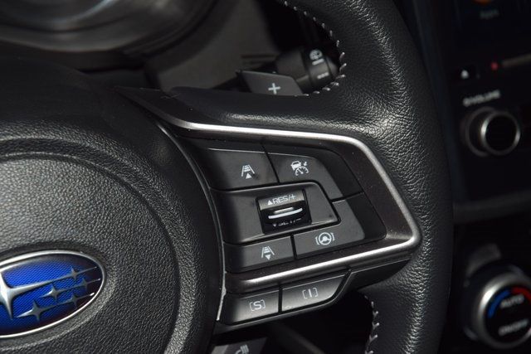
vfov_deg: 13.0
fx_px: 1549
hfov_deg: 19.5
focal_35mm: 105
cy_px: 177
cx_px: 266
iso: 100
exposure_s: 1/125
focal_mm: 70
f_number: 8
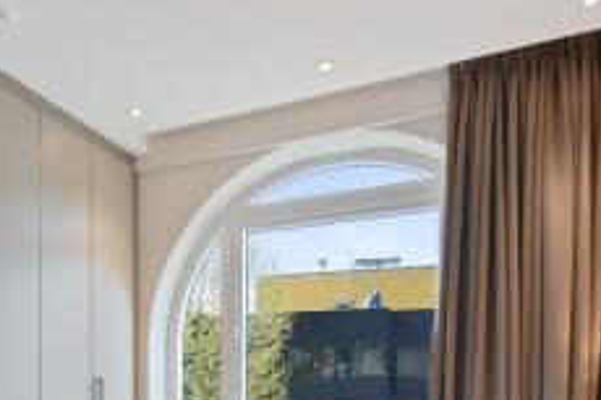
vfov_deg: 38.1
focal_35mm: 31
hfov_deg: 59.5
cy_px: 391
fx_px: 517
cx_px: 225
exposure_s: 1/10
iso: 250
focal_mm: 10
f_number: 5.6
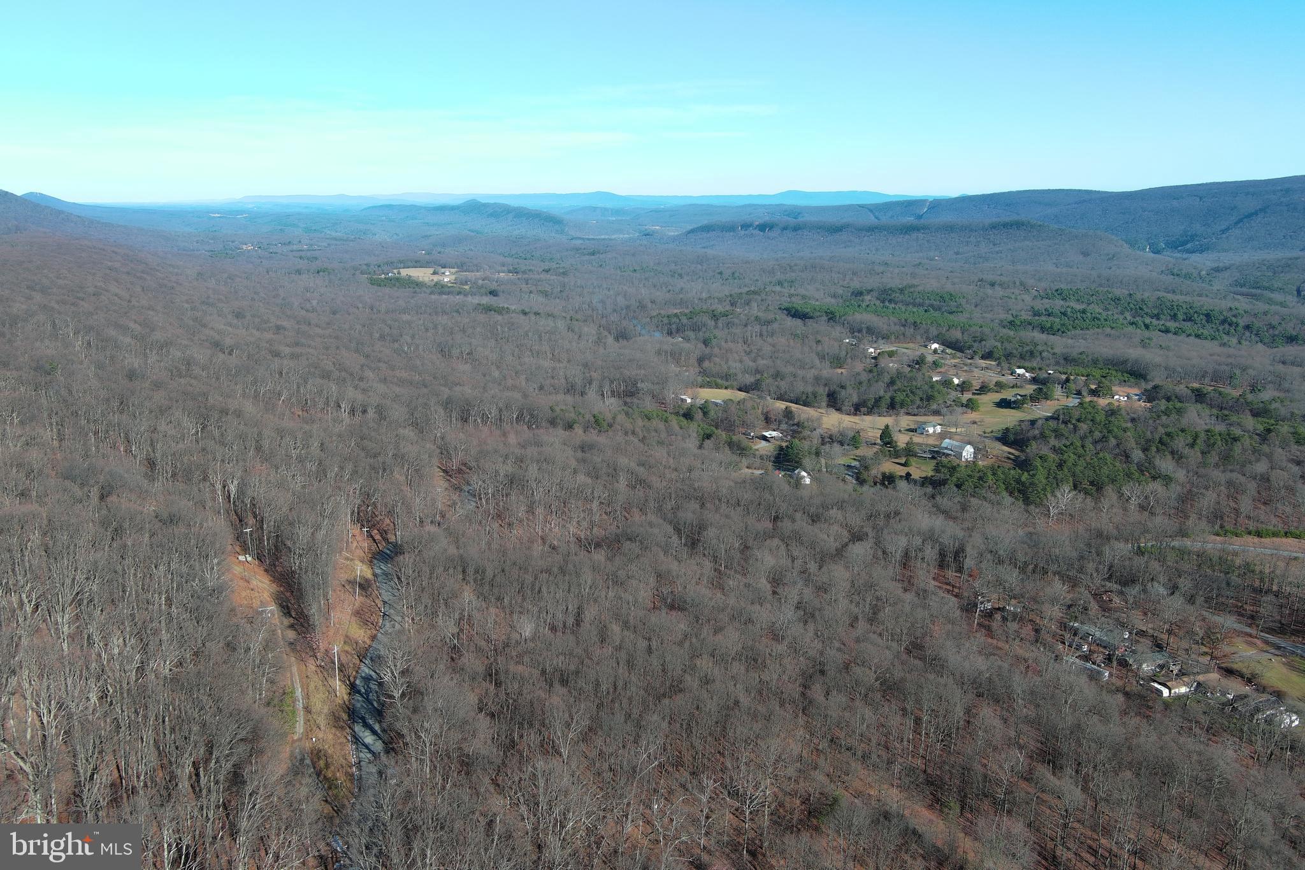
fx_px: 1051
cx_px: 652
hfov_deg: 63.7
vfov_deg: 45.0
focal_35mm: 29
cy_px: 435
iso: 100
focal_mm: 10.57
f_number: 2.8
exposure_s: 1/835
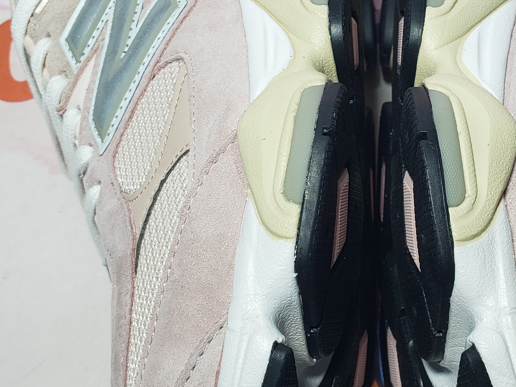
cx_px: 396
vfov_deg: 24.8
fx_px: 880
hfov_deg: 32.0
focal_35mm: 59
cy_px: 164
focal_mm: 4.3
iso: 50
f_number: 2.4
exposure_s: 1/183
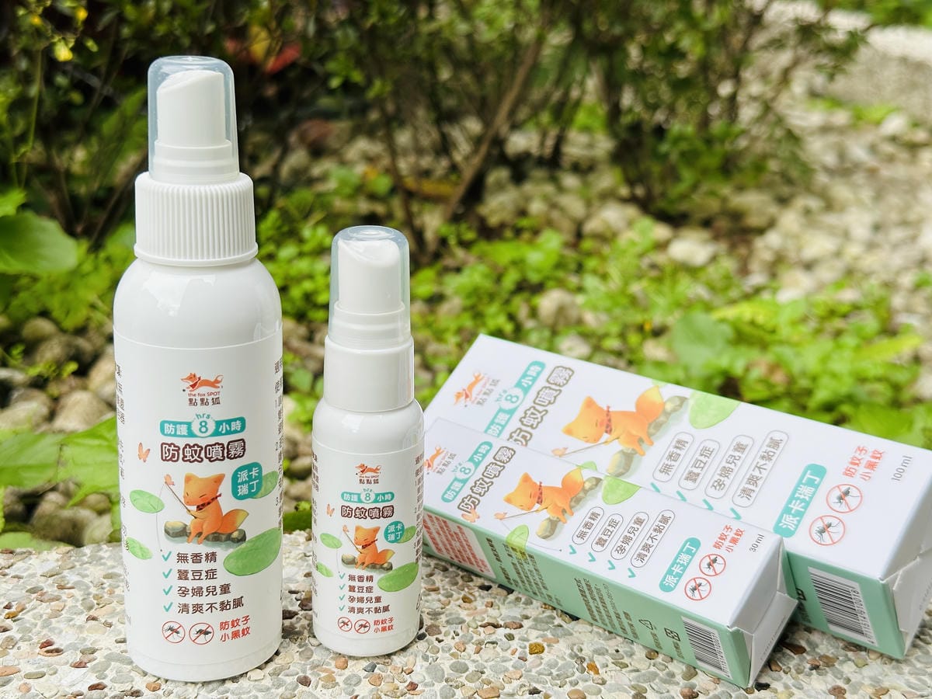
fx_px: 1292
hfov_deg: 39.7
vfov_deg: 30.3
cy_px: 350
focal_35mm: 48
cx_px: 466
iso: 64
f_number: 1.78
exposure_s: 1/290
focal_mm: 6.86
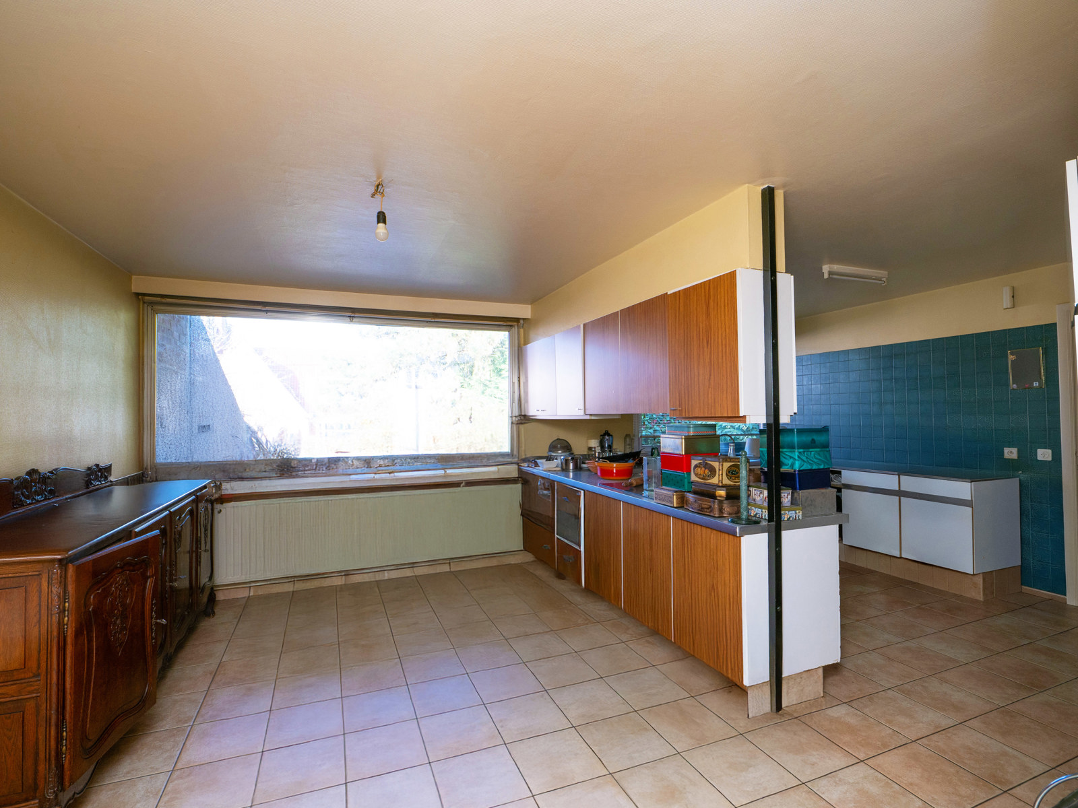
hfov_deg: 94.5
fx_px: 498
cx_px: 539
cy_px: 404
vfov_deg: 78.1
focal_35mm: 16
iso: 200
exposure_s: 1/60
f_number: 5
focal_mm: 8
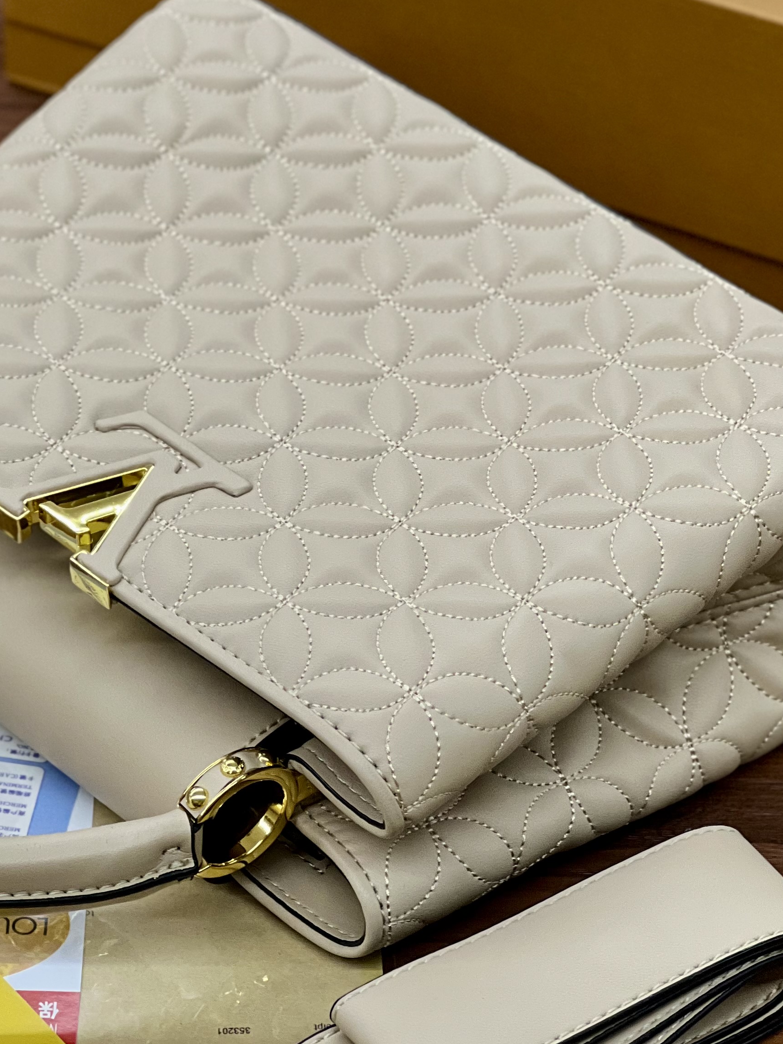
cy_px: 474
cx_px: 324
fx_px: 4102
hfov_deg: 10.9
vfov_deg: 14.5
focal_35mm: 136
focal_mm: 9
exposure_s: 1/100
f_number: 2.8
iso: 200
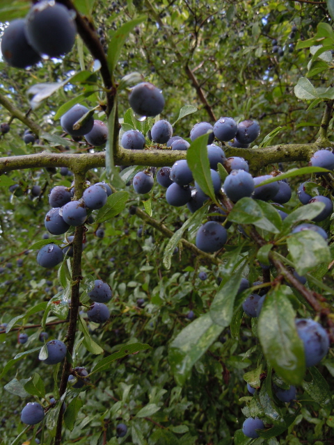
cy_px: 222
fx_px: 386
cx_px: 167
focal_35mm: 30
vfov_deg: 60.0
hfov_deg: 46.8
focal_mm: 5.4
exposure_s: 1/125
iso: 100
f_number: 3.5
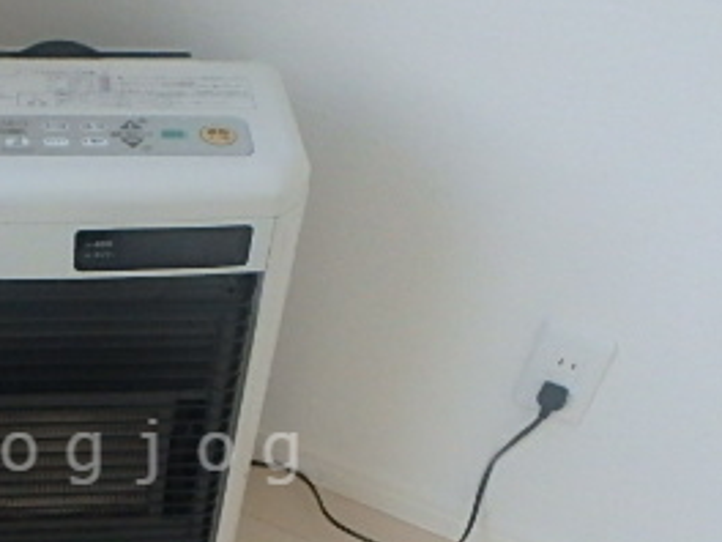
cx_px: 126
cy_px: 452
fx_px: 1064
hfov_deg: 36.0
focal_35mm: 51
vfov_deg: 27.8
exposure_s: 1/250
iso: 800
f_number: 3.5
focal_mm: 3.7
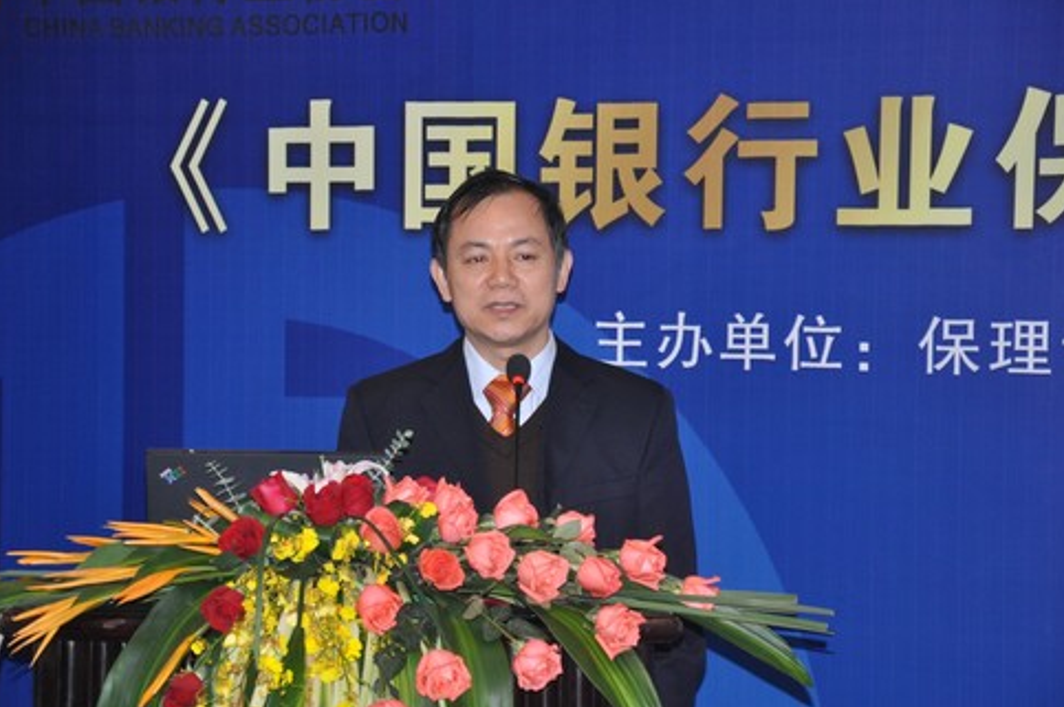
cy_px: 357
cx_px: 531
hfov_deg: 17.6
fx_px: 3440
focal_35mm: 117
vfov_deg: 11.7
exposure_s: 1/60
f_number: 5.3
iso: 800
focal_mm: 75
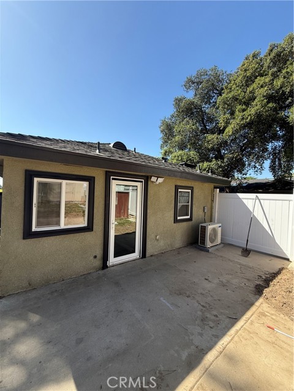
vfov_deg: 102.1
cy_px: 196
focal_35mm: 14
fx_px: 159
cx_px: 147
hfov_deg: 85.7
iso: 50
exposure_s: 1/809
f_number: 2.2
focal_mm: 2.22
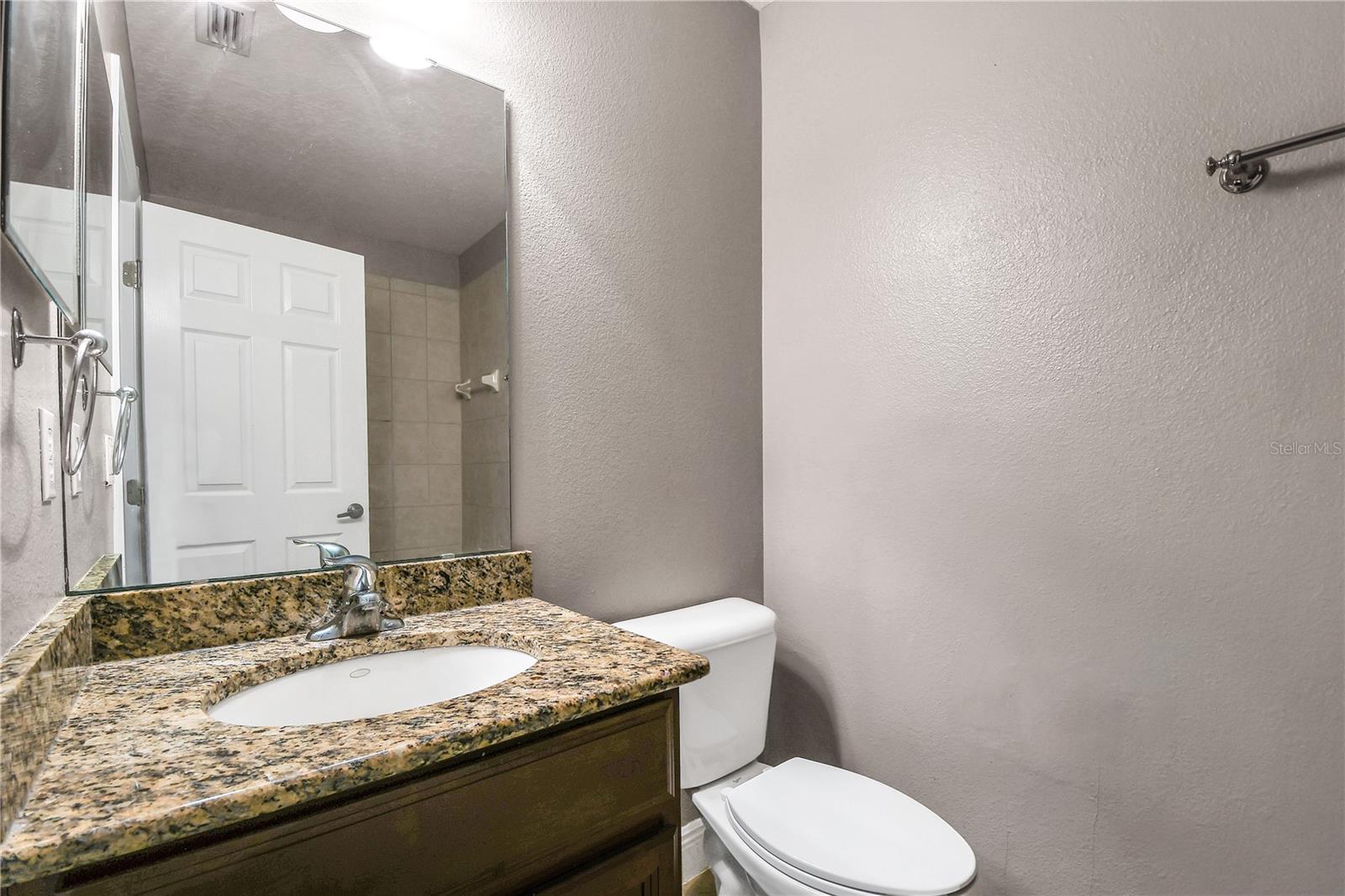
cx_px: 672
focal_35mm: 15
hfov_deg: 100.4
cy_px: 448
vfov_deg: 77.3
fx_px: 560
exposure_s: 1/5
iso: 100
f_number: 7.1
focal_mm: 10
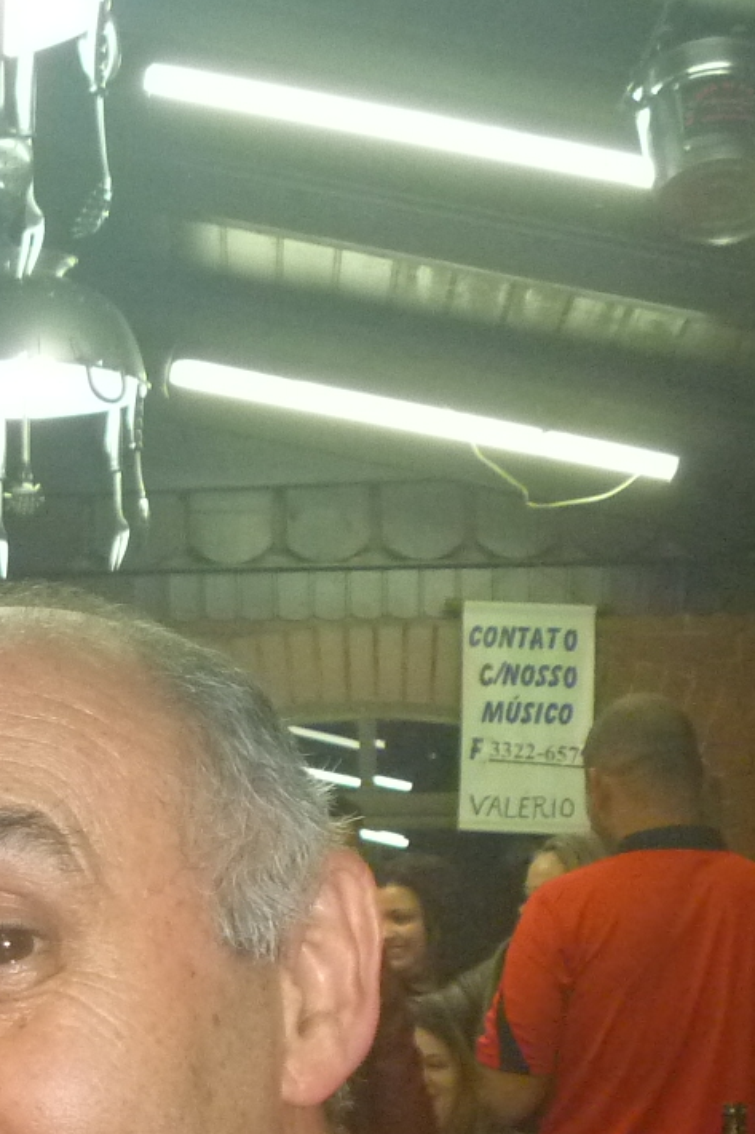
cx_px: -238
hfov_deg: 12.6
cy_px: 1099
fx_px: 3304
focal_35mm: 105
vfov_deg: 19.0
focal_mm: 6.3
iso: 400
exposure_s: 1/30
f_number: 3.5
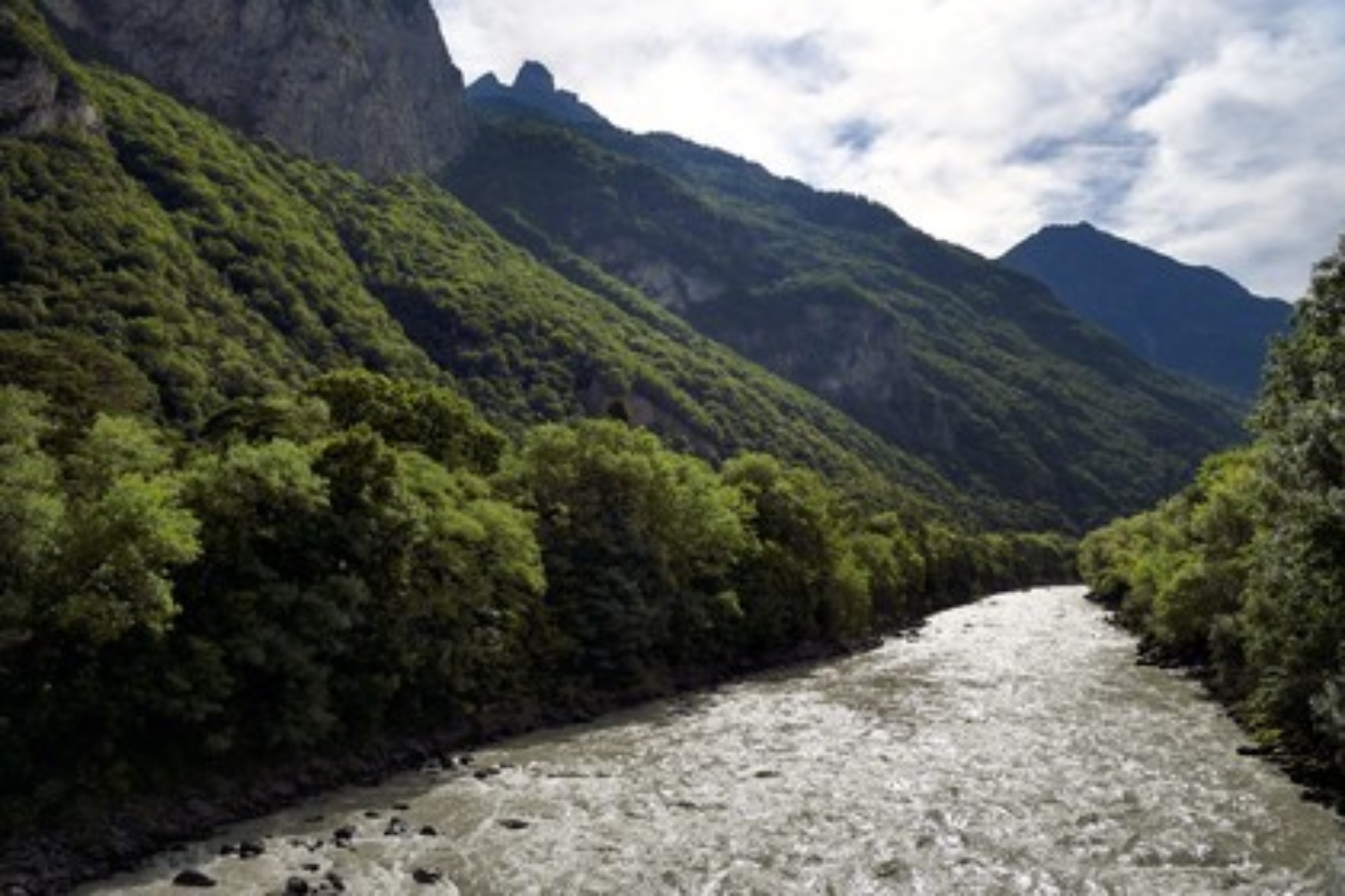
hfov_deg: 73.7
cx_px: 672
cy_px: 448
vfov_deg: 53.1
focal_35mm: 24
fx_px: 897
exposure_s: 1/250
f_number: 14
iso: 200
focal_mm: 24
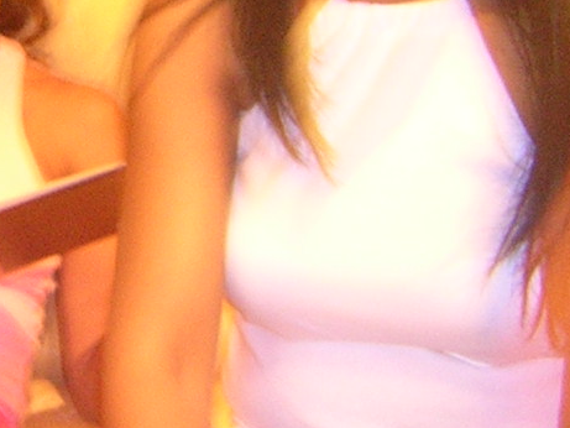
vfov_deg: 11.6
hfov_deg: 15.4
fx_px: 2059
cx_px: -15
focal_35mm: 125
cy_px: -113
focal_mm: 4.7
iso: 400
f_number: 2.6
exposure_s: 1/2.5
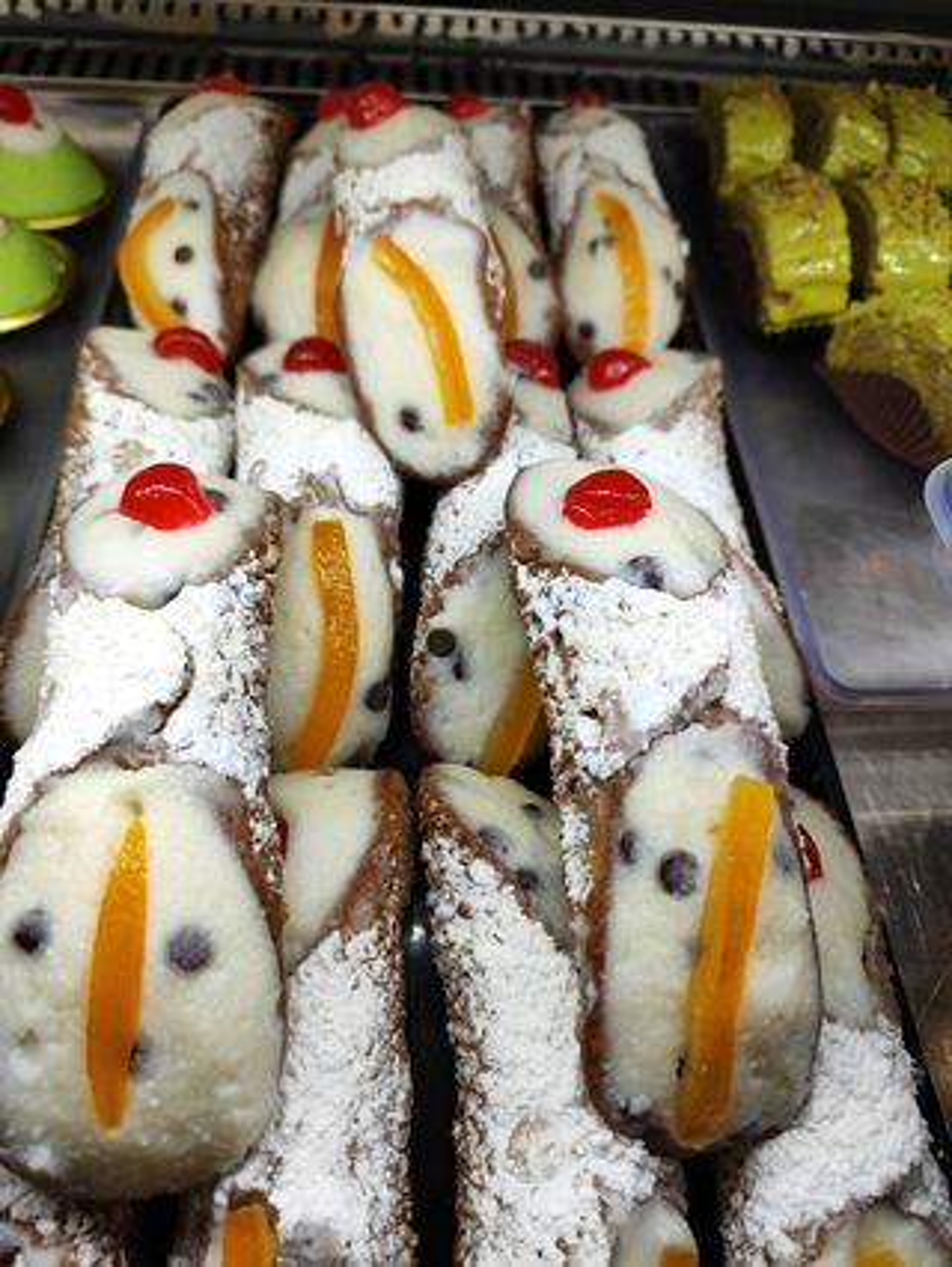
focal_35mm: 23
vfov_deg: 73.9
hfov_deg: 58.9
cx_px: 476
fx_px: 843
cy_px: 634
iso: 50
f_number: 1.88
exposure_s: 1/110
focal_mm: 5.59
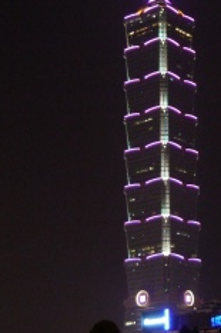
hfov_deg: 13.6
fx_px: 922
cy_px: 136
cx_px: 181
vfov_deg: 20.4
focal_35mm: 100
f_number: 5
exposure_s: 1/8
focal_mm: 25
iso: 1600
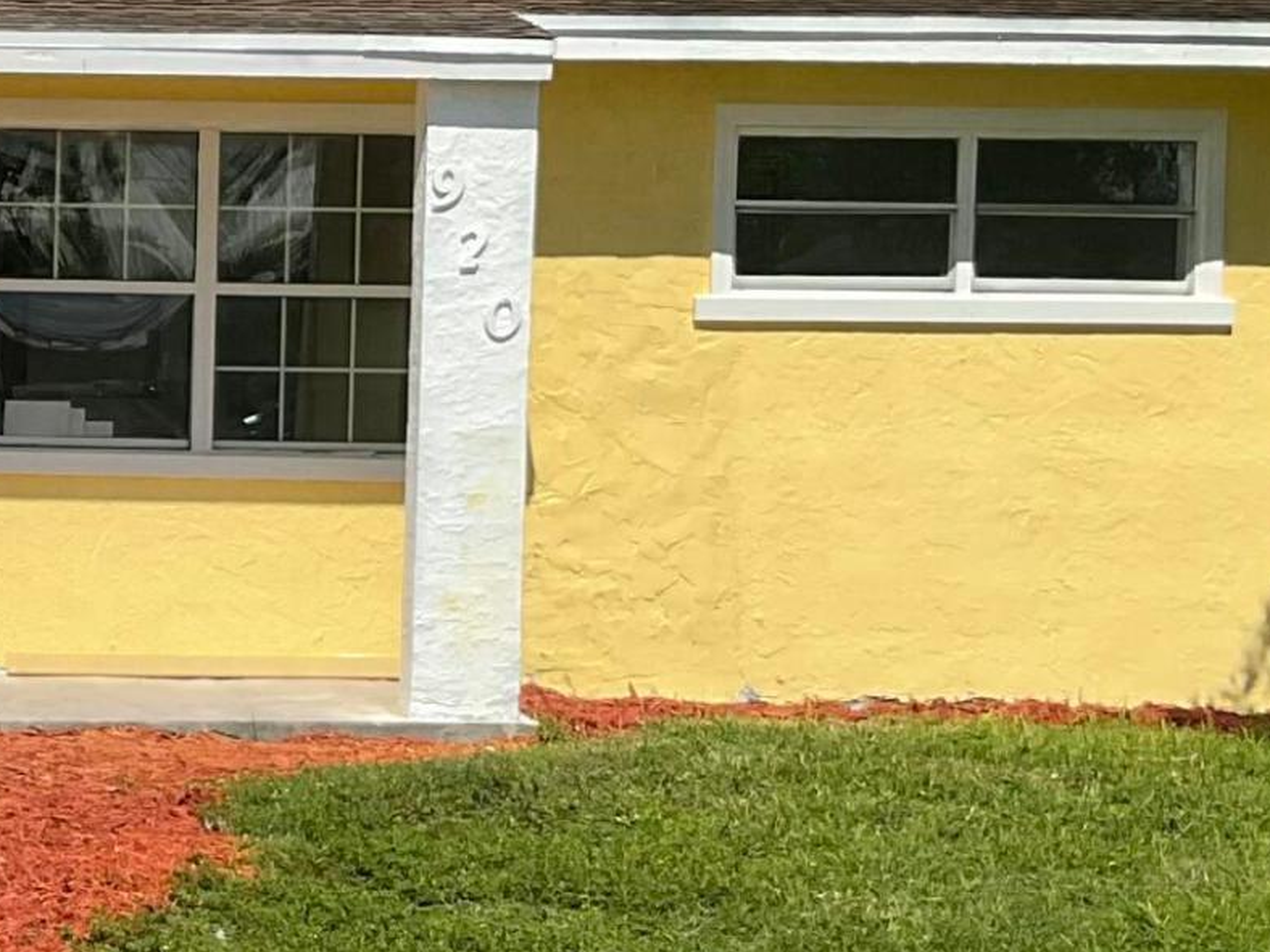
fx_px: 3889
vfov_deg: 14.0
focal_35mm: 106
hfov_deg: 17.4
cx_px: -384
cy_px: 506
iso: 16
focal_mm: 3
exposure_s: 1/3322
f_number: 1.8
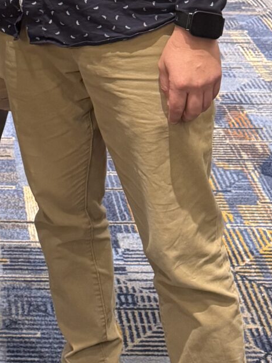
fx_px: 1027
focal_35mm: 98
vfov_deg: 18.6
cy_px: -113
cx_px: -114
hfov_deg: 14.3
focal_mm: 6.76
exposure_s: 1/60
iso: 500
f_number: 1.78
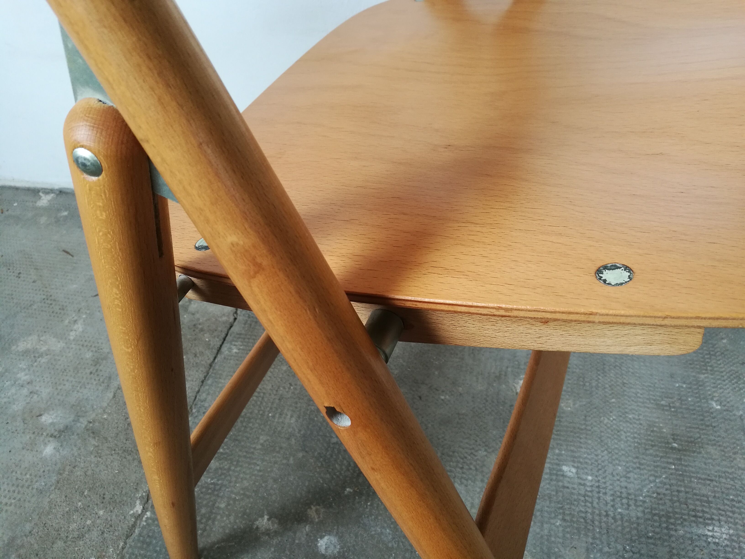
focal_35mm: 27
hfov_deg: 65.3
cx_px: 372
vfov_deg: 51.4
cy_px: 280
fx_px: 581
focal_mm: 4.5
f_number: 2.2
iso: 160
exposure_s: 1/50
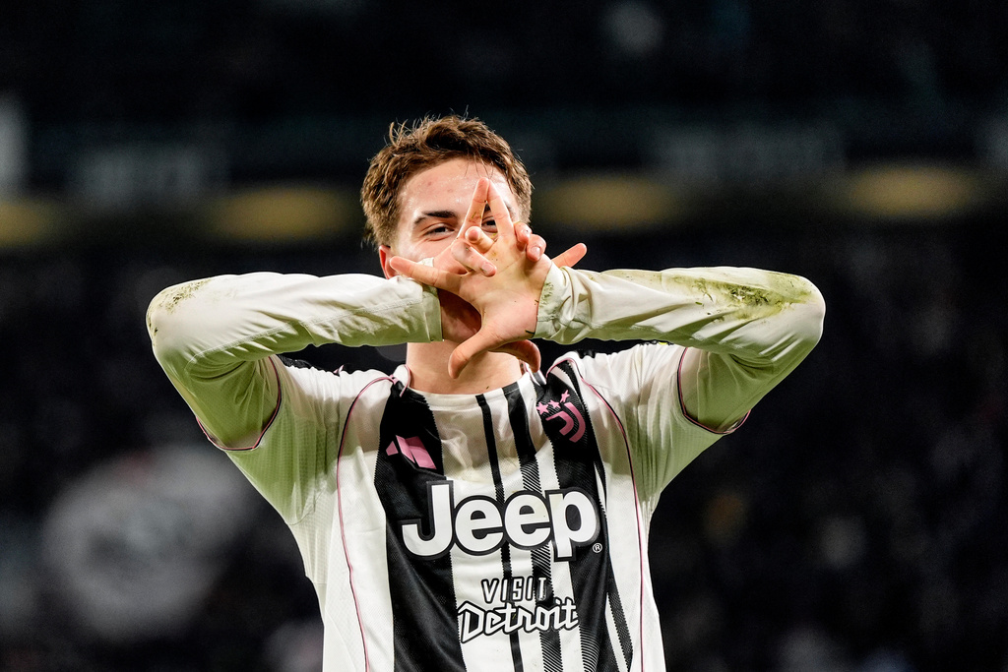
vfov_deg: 6.9
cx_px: 504
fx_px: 5600
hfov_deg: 10.3
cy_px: 336
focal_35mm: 200
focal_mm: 200
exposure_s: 1/1250
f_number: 2.8
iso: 2000
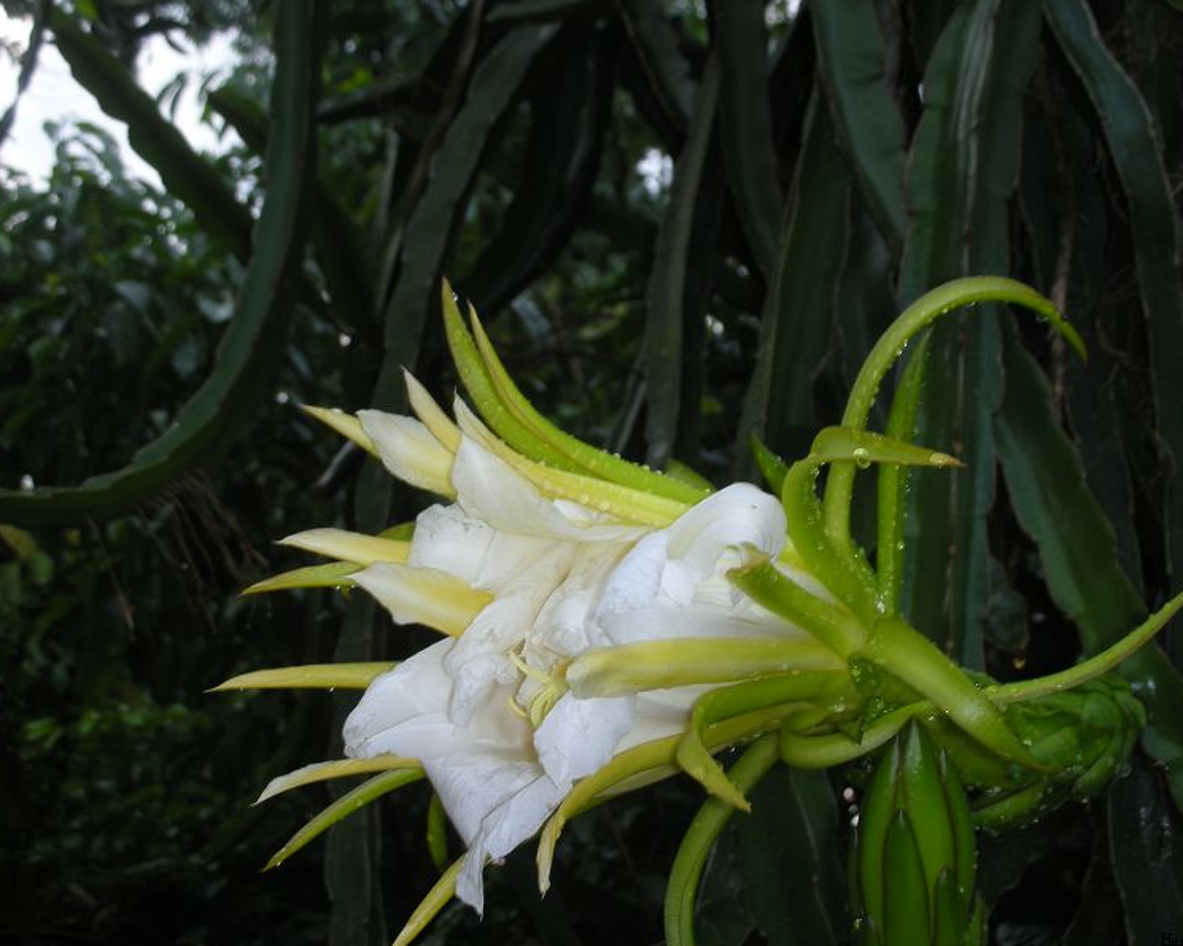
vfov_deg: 23.8
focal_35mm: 64
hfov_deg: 29.6
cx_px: 592
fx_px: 2240
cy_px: 472
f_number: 3.7
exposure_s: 1/60
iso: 50
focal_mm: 10.1
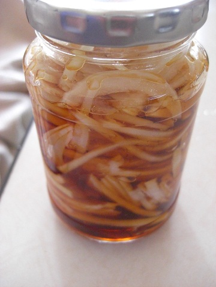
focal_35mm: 38
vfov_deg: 49.0
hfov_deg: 37.7
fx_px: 316
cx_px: 108
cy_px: 144
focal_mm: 7.9
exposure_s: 1/50
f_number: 2.8
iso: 800
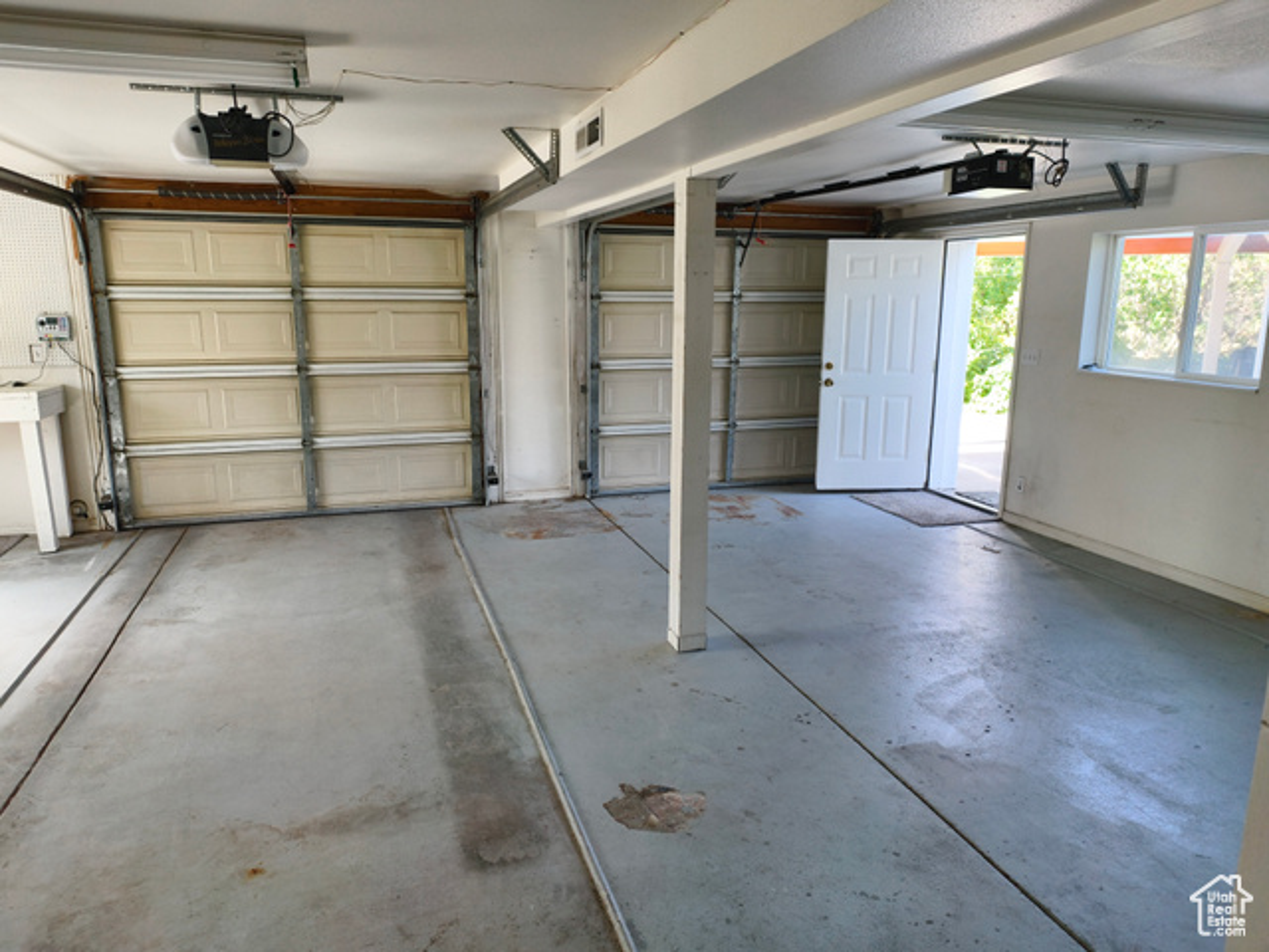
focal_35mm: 23
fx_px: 843
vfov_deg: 58.9
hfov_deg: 73.9
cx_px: 634
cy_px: 476
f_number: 1.57
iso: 72
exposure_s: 1/101
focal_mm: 6.54
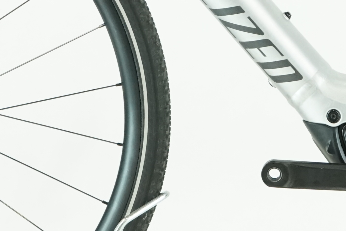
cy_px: -57
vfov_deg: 4.8
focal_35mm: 287
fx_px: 2758
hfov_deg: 7.2
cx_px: 337
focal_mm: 68
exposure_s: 1/200
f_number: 5.6
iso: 2000
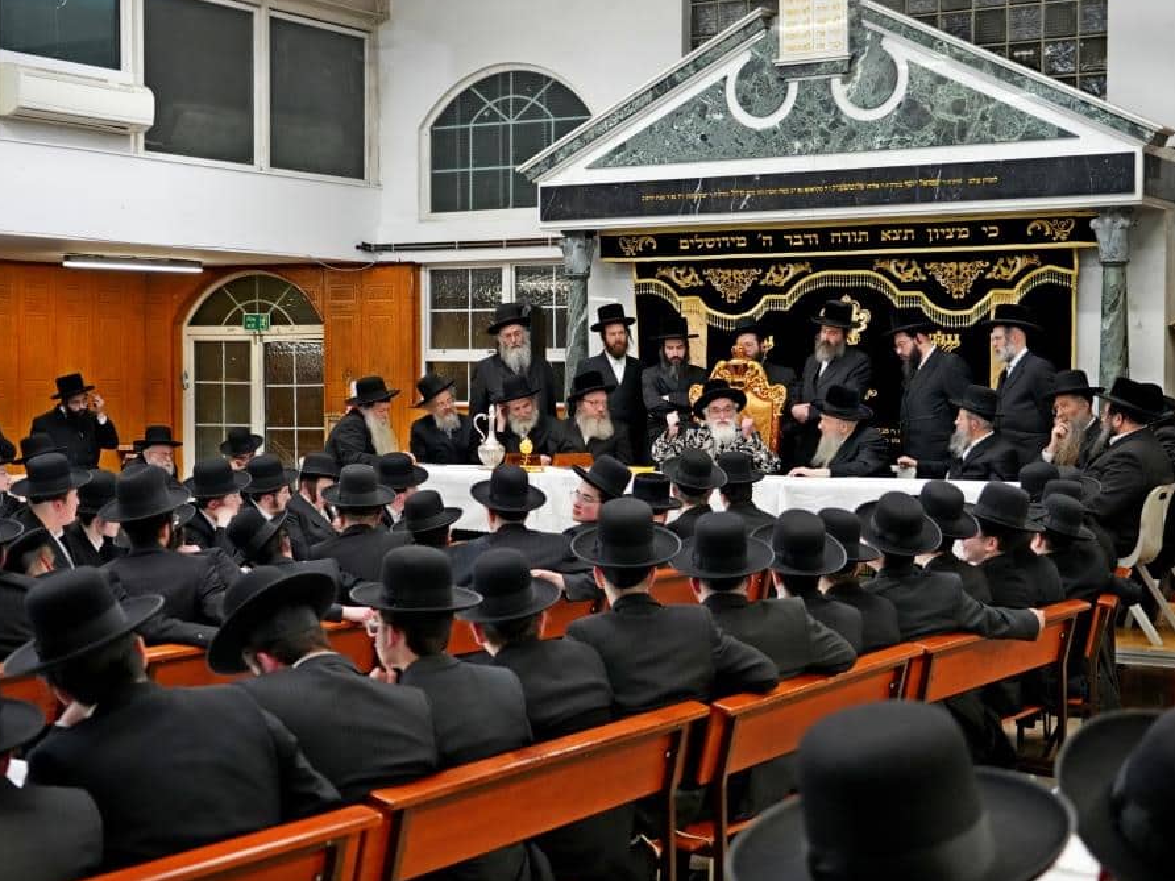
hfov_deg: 36.1
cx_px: 657
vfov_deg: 27.5
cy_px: 438
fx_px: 1799
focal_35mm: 53
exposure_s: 1/320
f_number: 4.5
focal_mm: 48
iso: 5000
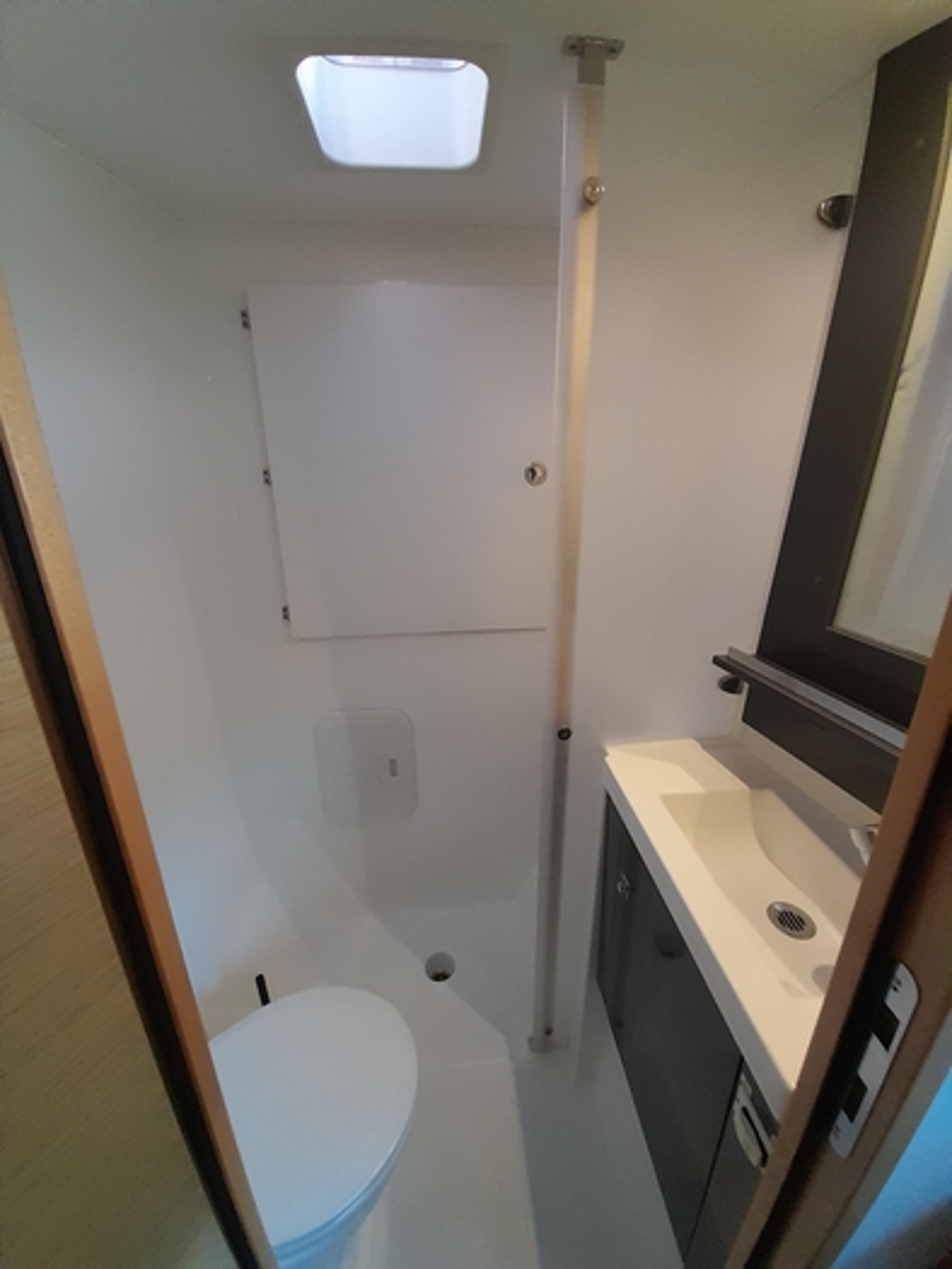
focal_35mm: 13
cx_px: 476
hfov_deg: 89.9
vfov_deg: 106.2
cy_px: 634
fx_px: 477
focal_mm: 1.13
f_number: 2.2
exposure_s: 1/25
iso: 250
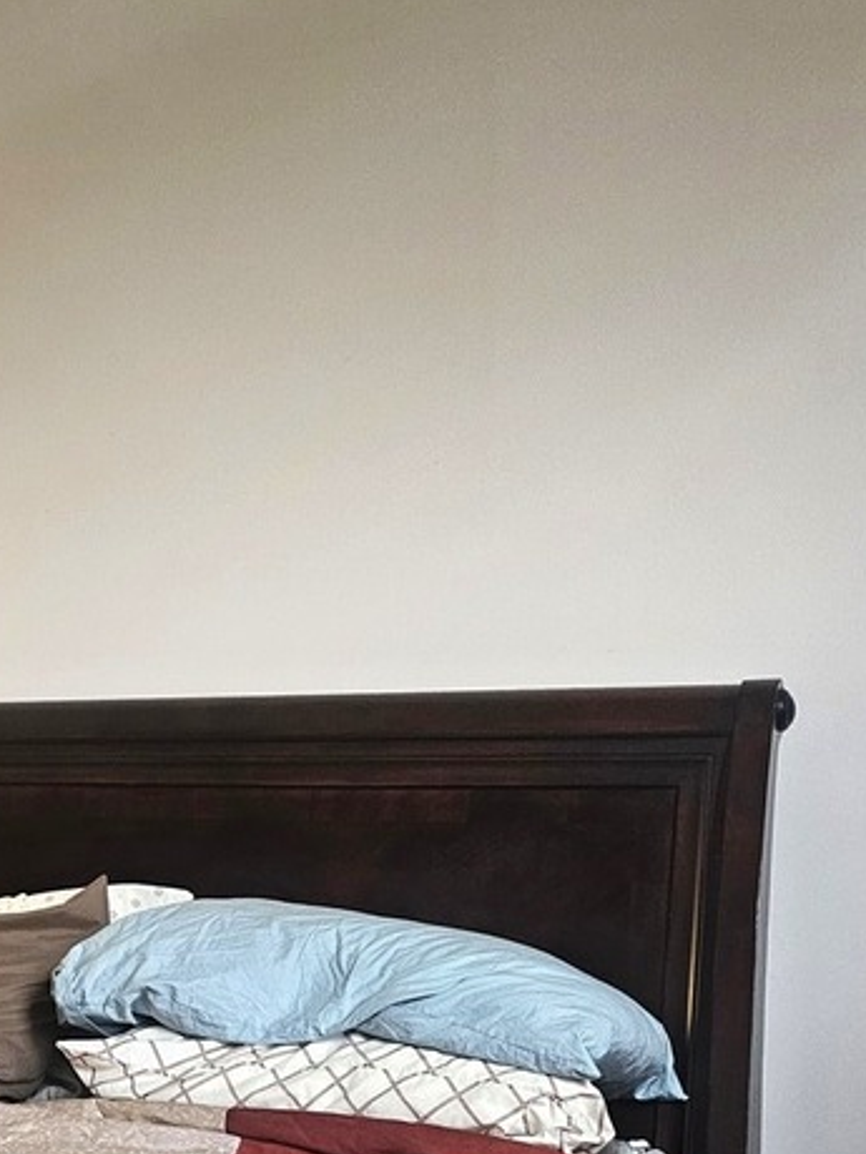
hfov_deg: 24.7
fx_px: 1801
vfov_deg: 35.0
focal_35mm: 54
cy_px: 820
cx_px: -143
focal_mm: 6.3
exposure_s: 1/120
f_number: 1.7
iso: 400
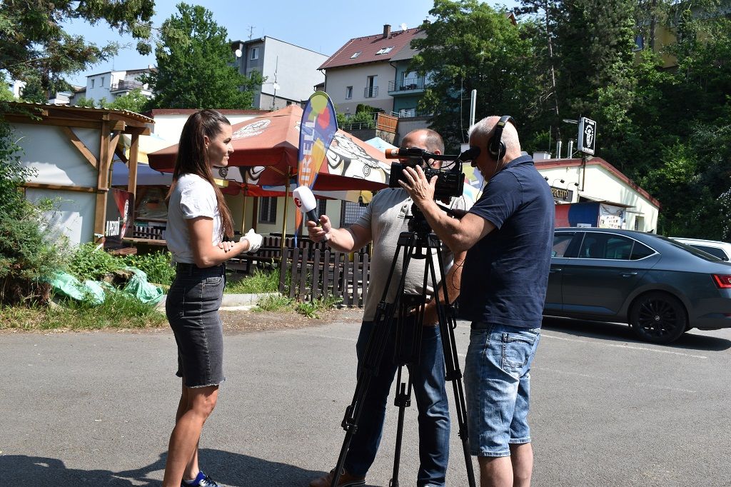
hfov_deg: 55.1
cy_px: 244
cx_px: 366
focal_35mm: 34
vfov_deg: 38.3
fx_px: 700
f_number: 9
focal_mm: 23
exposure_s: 1/320
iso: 200
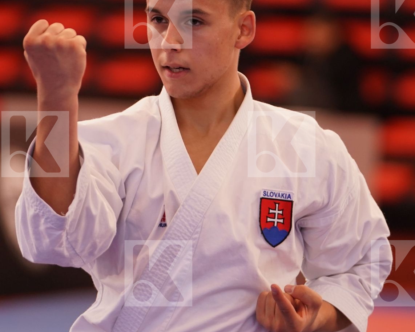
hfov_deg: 5.0
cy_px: 144
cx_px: 158
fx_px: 4705
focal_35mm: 383
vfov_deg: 4.0
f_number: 2.8
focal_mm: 173
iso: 800
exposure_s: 1/500
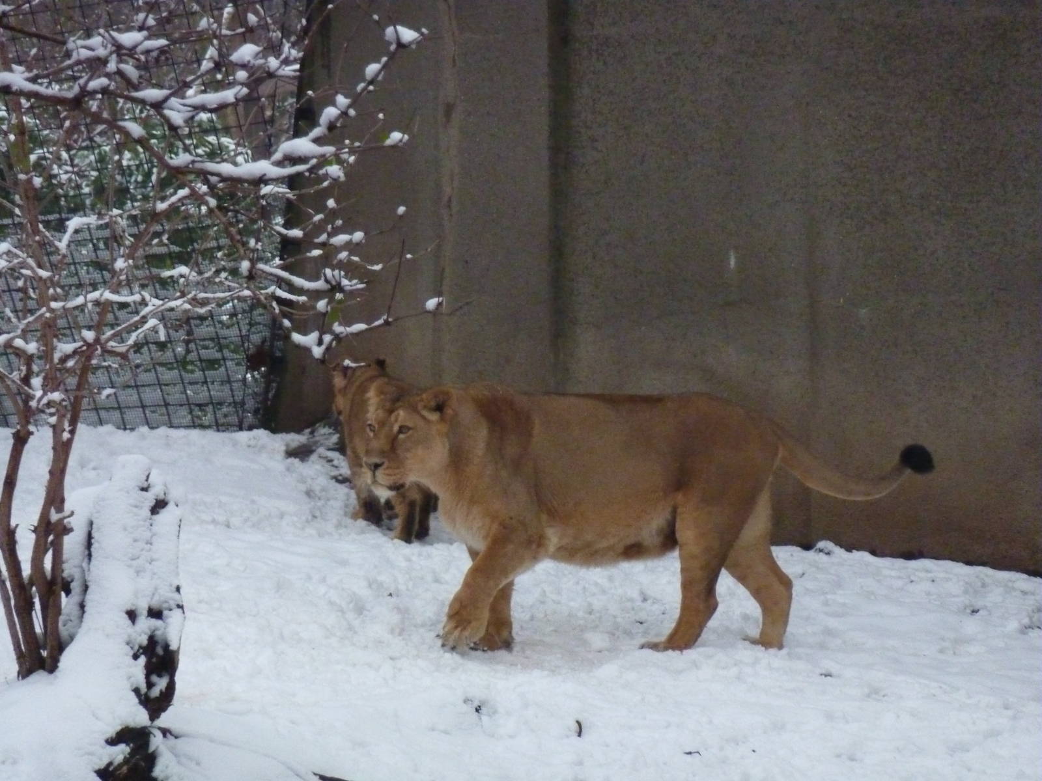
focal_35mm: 300
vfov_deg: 5.0
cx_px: 521
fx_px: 9031
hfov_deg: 6.6
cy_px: 390
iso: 800
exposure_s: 1/400
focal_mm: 49.2
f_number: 4.9
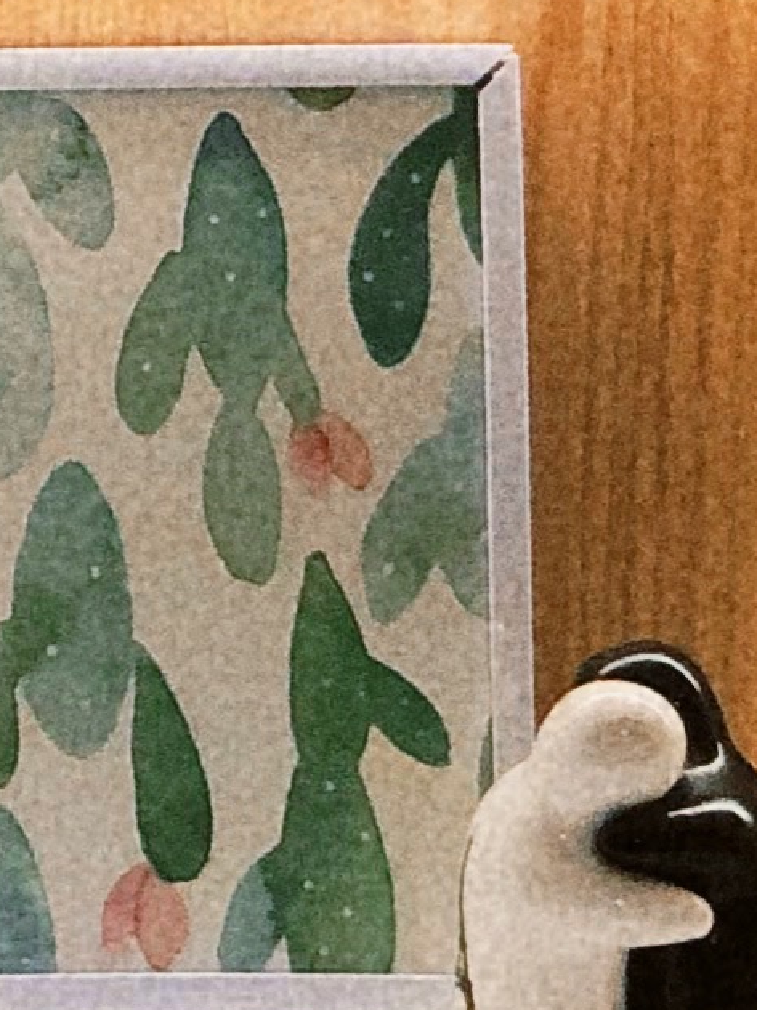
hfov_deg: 4.4
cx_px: -624
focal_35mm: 333
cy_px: -433
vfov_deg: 5.9
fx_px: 9716
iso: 100
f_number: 2.4
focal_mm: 6
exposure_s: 1/60
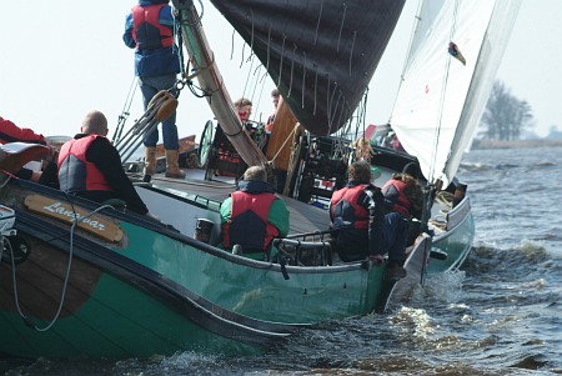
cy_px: 188
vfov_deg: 6.8
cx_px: 281
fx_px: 3172
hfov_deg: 10.1
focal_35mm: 203
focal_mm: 135
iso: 400
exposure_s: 1/500
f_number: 9.5
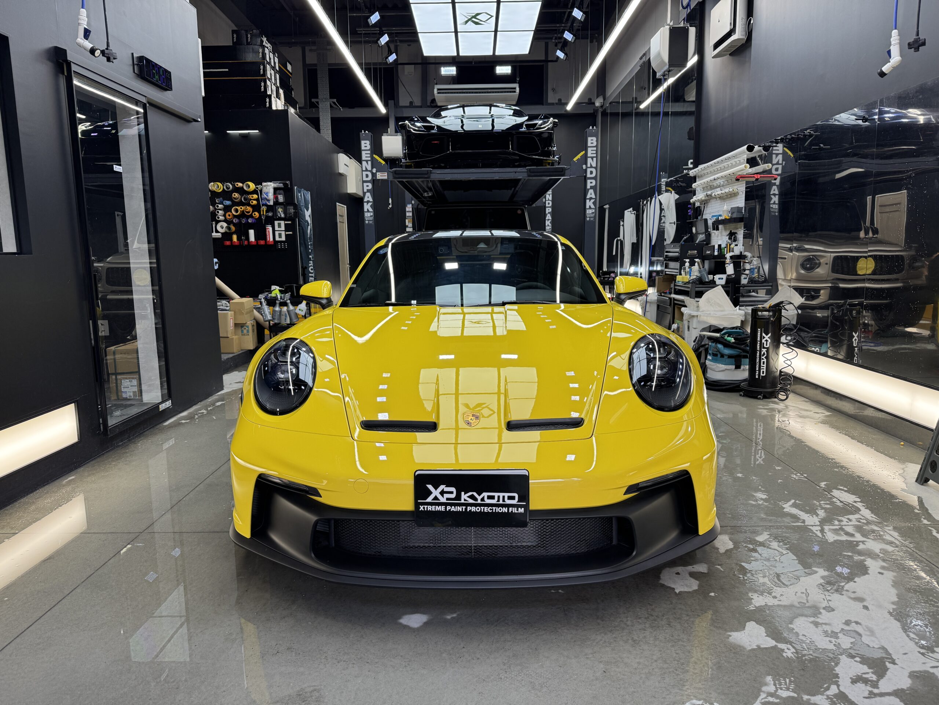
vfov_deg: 56.8
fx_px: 651
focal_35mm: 24
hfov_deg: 71.6
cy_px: 352
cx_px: 470
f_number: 1.78
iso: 64
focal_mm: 6.76
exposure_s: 1/212
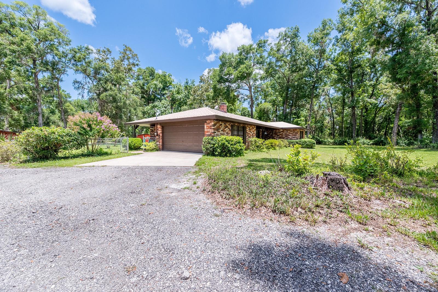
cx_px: 219
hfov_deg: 104.2
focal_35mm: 14
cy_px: 146
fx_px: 170
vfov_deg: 81.3
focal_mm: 14
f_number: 8
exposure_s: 1/2500
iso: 320
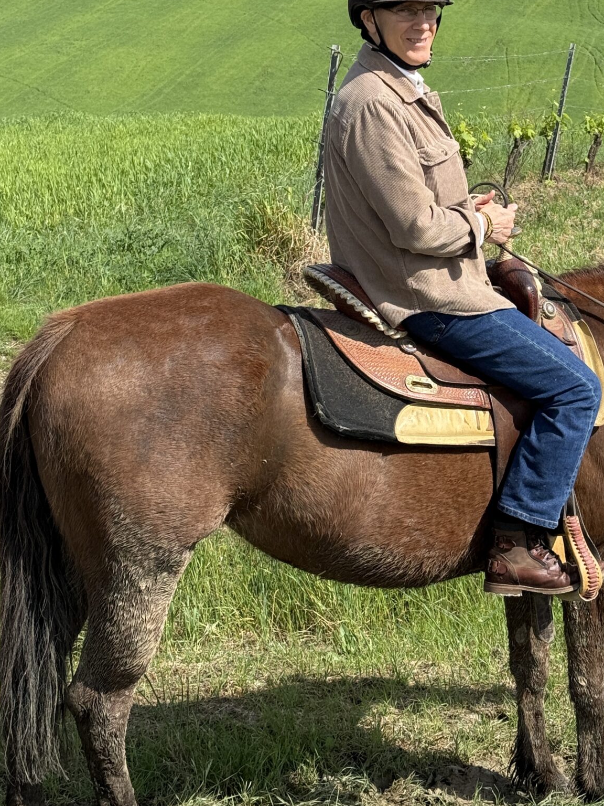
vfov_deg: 24.1
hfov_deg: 18.3
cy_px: 198
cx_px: 434
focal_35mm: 80
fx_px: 1861
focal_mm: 6.76
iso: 64
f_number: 1.78
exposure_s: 1/3534
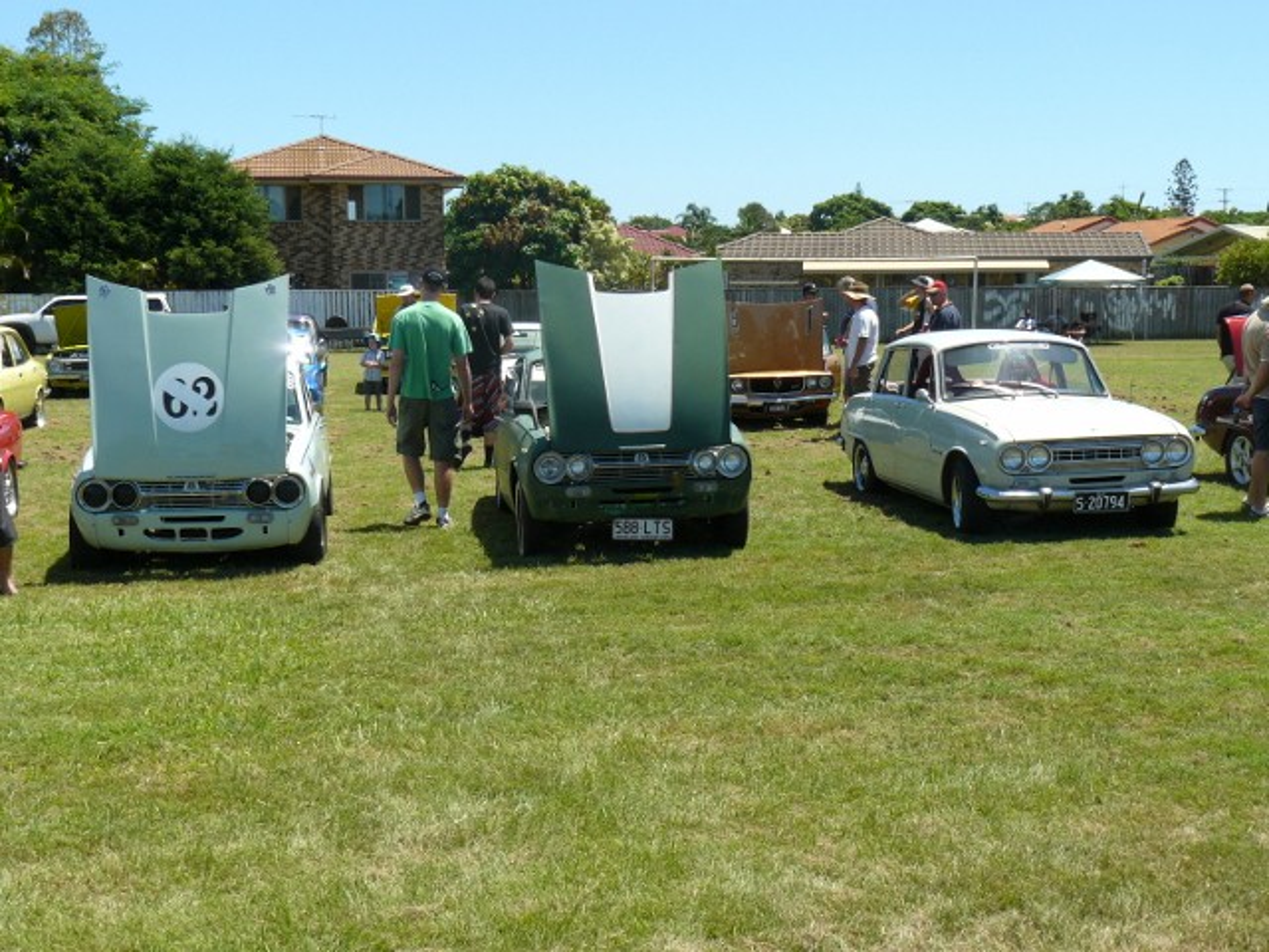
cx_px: 634
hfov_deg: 38.9
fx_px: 1796
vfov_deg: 29.7
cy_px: 476
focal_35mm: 49
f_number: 5.6
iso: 100
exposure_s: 1/320
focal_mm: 8.1
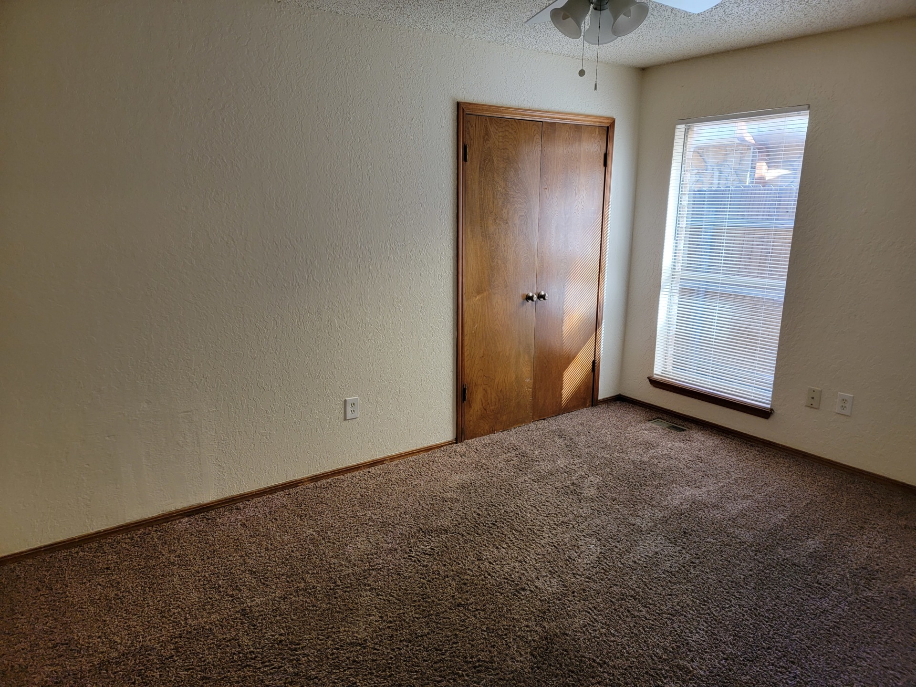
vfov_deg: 56.8
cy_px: 344
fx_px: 635
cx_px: 458
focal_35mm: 24
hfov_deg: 71.6
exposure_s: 1/119
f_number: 1.8
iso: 250
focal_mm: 6.7
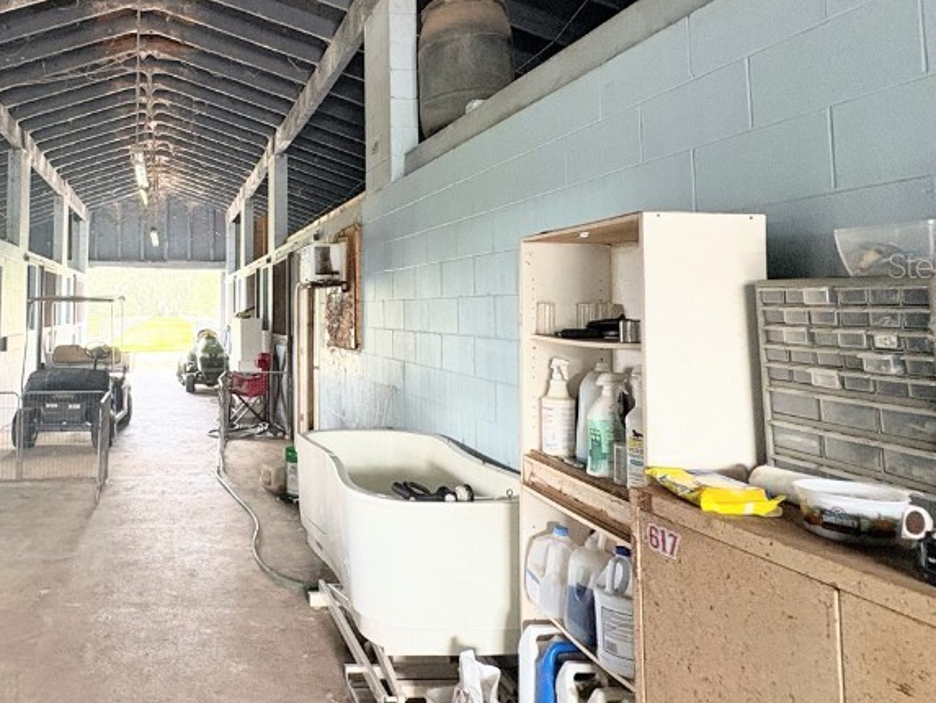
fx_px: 676
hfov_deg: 64.1
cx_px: 206
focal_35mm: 25
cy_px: 265
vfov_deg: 54.3
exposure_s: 1/60
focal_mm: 2.22
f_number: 2.2
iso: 320
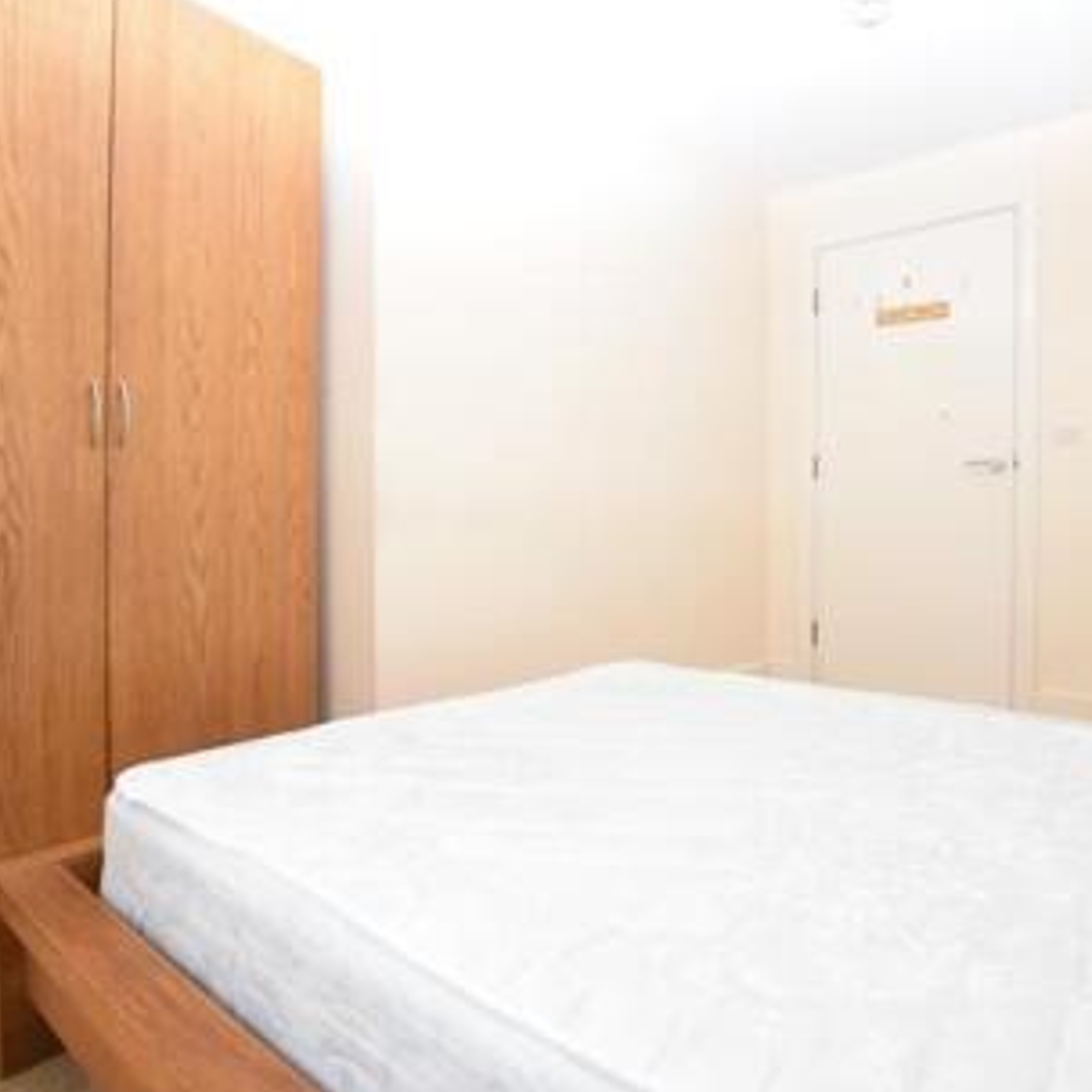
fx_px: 714
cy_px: 542
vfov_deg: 74.8
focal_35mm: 20
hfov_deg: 74.6
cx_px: 602
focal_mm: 10
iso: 800
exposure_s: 1/100
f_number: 5
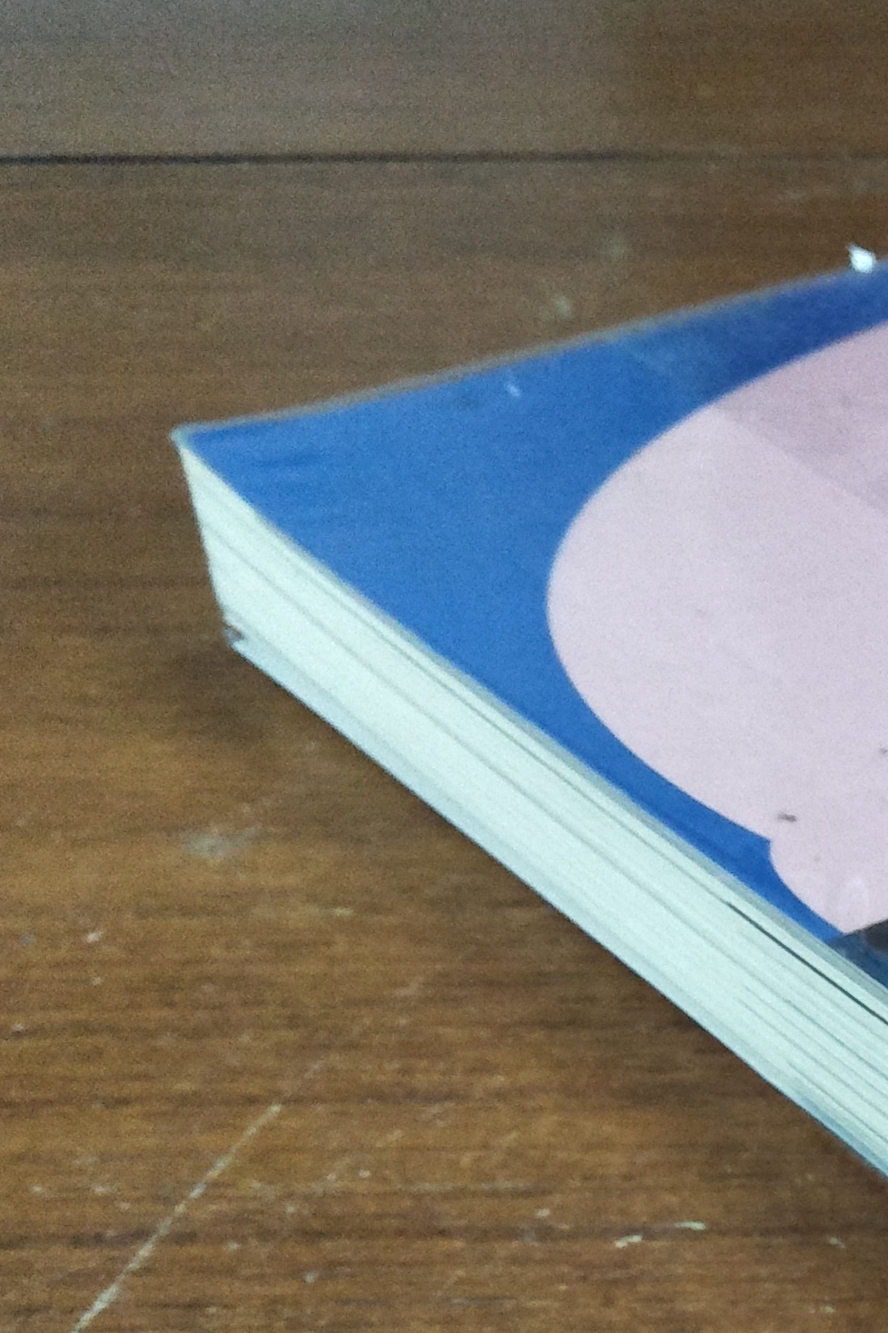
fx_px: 2183
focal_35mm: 59
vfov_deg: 31.8
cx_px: 1715
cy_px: 1279
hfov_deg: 17.4
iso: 378
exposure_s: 1/33
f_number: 2.2
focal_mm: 3.46
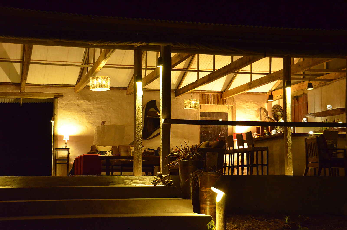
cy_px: 115
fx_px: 664
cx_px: 174
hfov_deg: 29.3
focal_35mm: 69
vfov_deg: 19.6
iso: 3200
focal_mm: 46
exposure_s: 1/5
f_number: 4.5
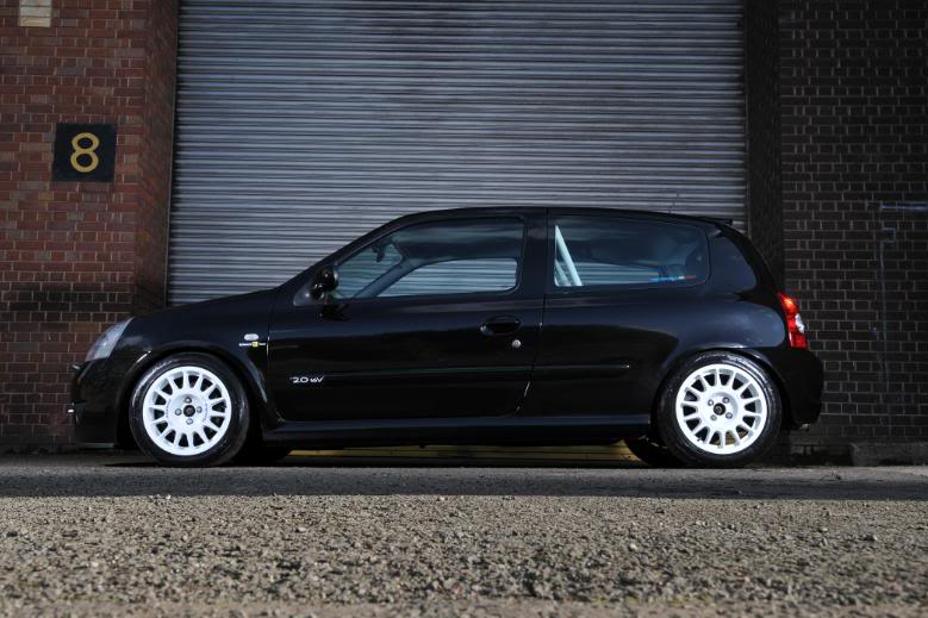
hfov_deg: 48.5
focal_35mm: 40
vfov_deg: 33.4
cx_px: 457
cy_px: 315
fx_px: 1031
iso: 250
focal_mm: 26
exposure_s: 1/200
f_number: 8
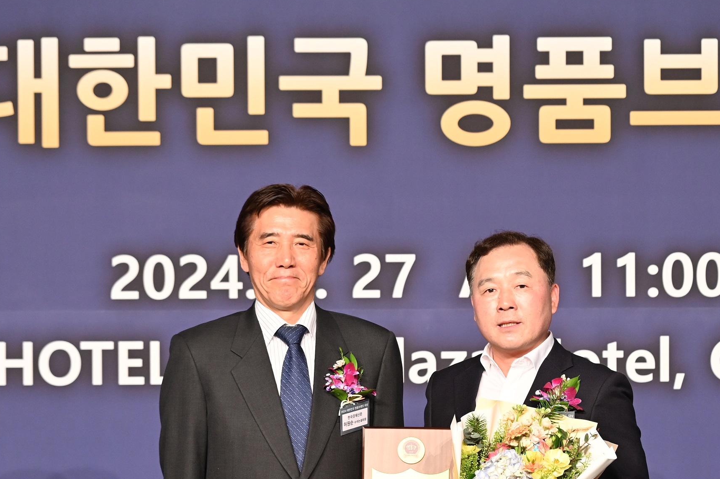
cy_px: 376
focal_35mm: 211
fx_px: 4217
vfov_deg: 6.5
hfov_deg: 9.8
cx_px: 393
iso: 1600
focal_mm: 120
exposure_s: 1/125
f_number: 4.5
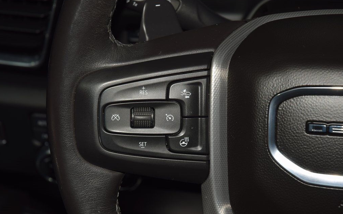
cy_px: 100
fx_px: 1009
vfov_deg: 12.1
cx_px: 171
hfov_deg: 19.3
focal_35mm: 108
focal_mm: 70
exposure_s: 1/125
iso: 100
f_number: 8
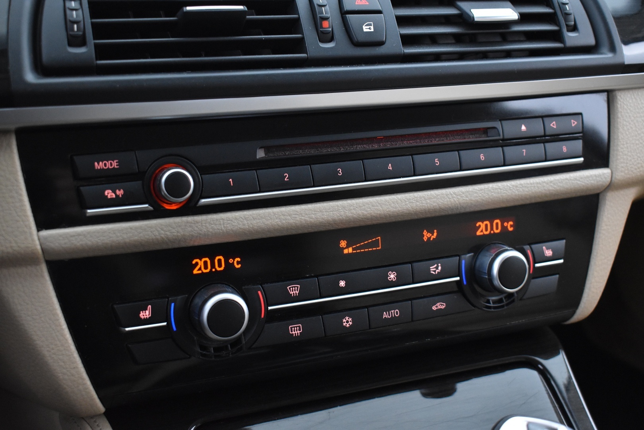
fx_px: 859
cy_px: 215
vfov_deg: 28.1
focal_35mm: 48
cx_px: 322
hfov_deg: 41.1
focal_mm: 32
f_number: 4.5
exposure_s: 1/15
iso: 3200
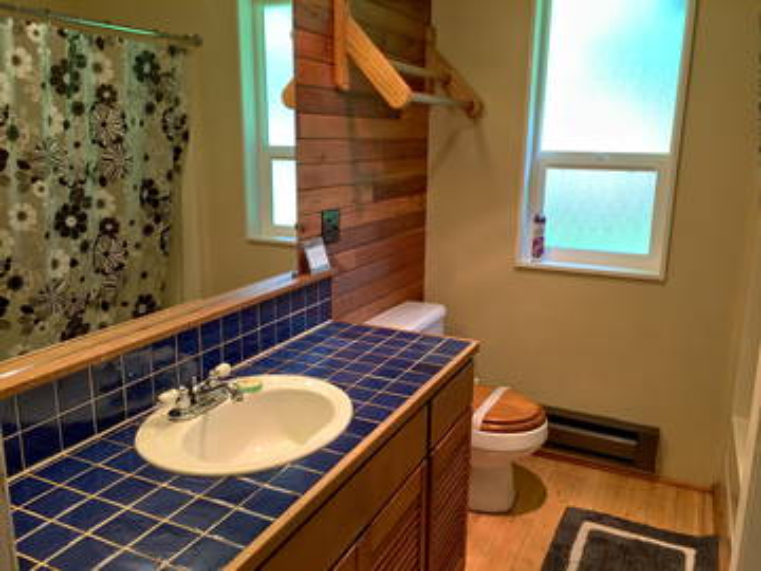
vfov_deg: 48.2
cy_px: 286
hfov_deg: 61.7
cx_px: 380
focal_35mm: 29
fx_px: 638
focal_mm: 4.15
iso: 32
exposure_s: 1/40
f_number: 2.2
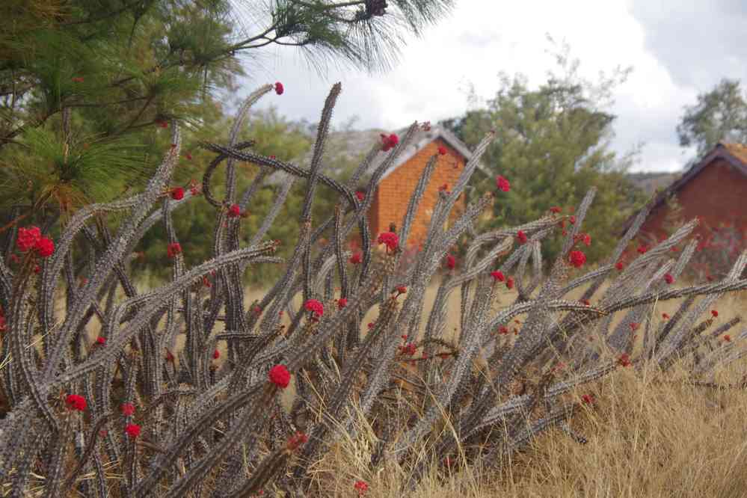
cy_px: 249
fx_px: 1805
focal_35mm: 87
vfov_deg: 15.7
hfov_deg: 23.4
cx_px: 374
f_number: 8
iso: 200
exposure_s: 1/100
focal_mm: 57.5
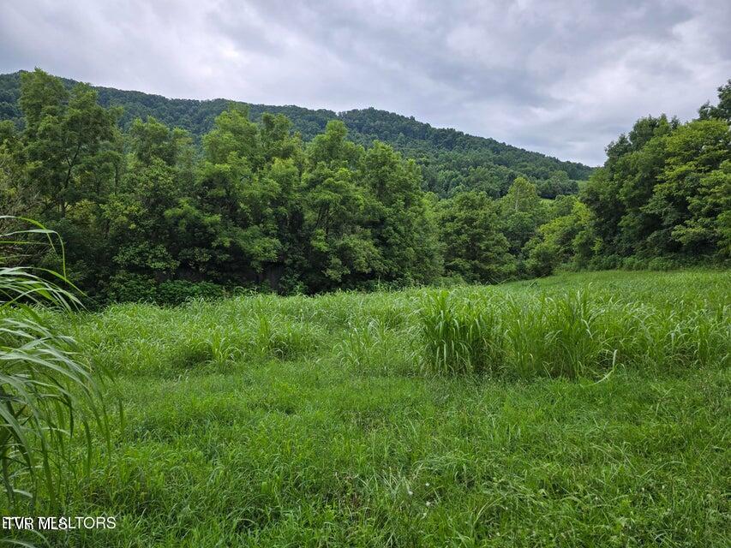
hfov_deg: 73.9
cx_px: 366
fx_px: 486
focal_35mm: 23
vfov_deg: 58.9
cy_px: 274
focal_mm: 6.3
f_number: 1.7
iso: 12
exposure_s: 1/336
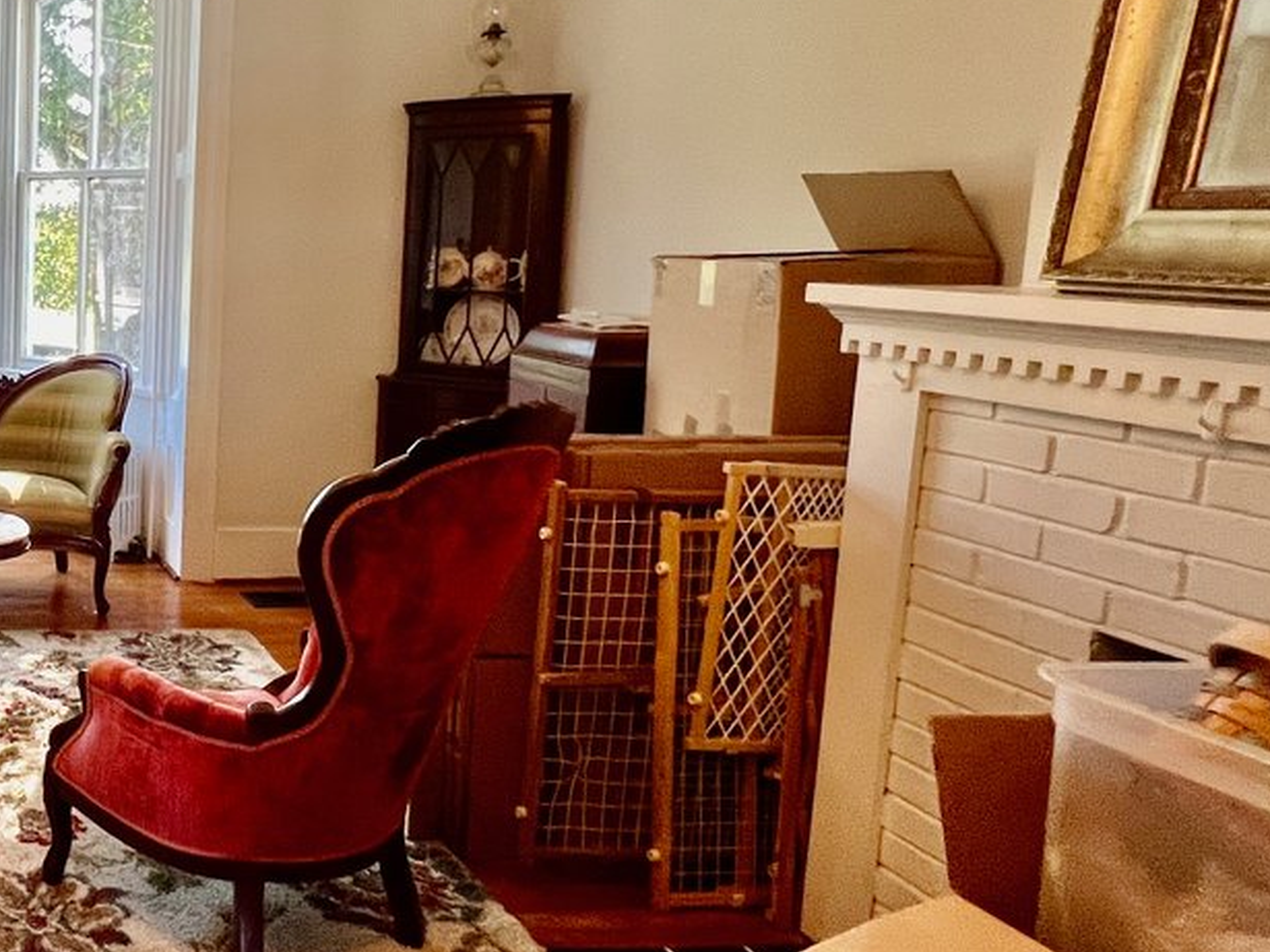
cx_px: -98
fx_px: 1174
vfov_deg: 43.9
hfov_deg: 44.6
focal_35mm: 32
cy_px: 381
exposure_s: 1/120
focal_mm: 1.57
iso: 160
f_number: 1.8
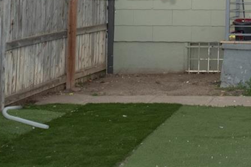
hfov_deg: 18.5
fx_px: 725
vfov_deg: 12.7
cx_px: 308
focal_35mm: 104
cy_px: -50
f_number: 5
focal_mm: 29
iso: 800
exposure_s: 1/250
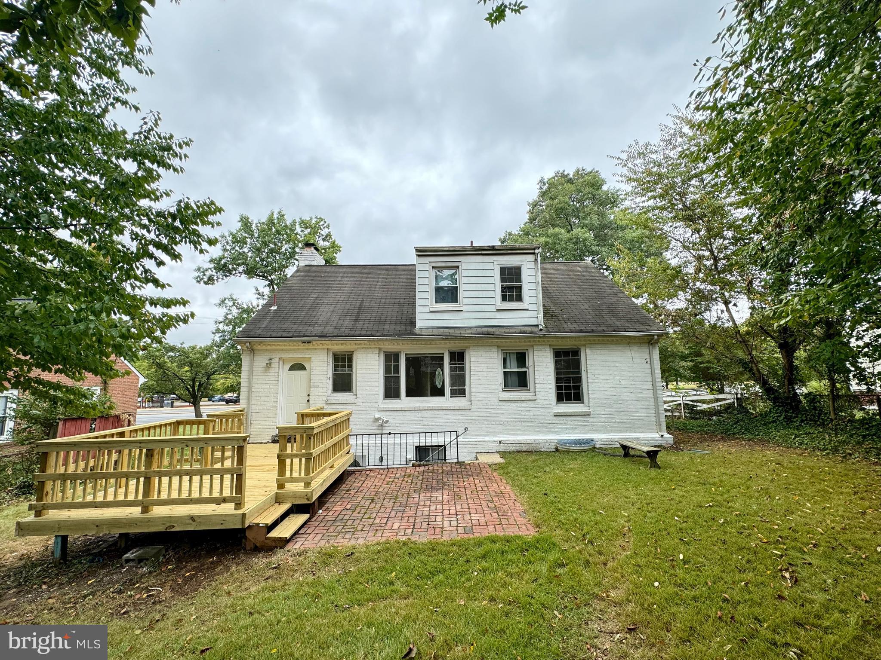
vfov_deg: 85.7
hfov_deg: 102.1
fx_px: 356
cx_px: 440
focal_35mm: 14
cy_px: 330
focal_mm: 2.22
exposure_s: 1/210
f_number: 2.2
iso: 40
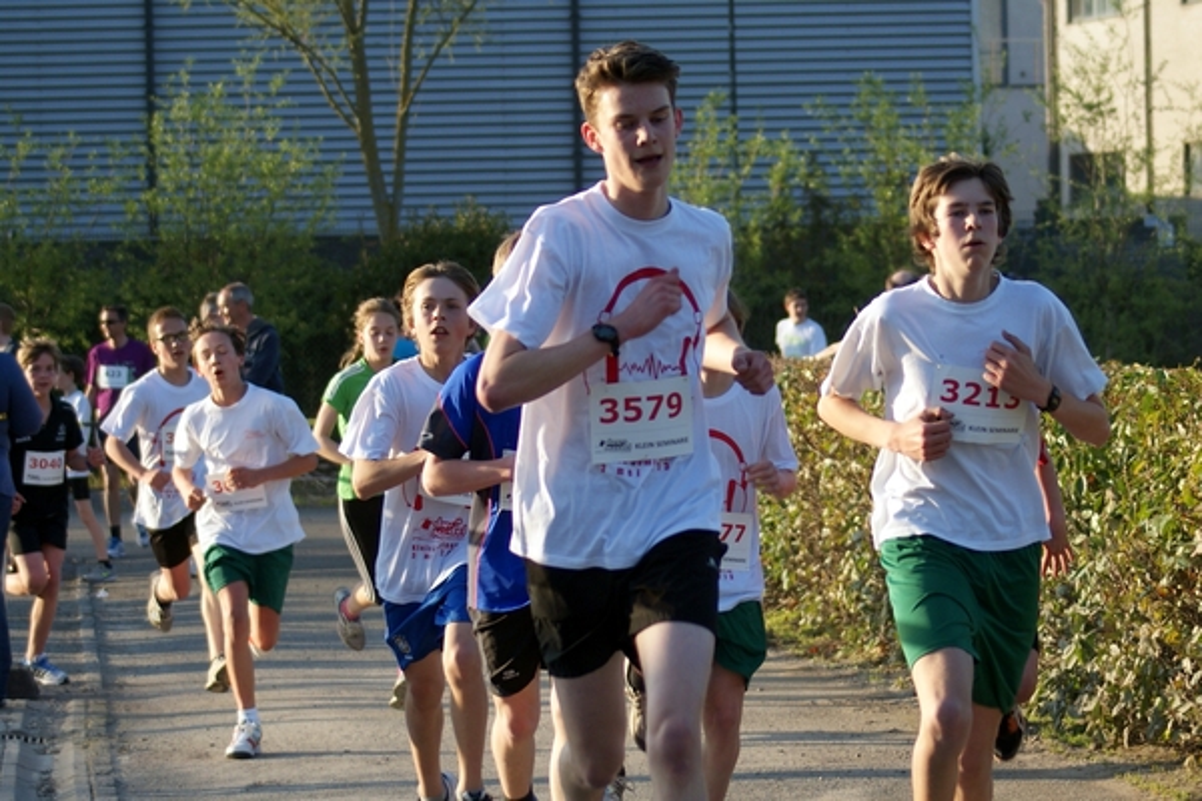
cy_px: 400
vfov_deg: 12.2
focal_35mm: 112
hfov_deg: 18.2
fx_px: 3756
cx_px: 601
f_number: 4.5
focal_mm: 75
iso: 100
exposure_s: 1/250
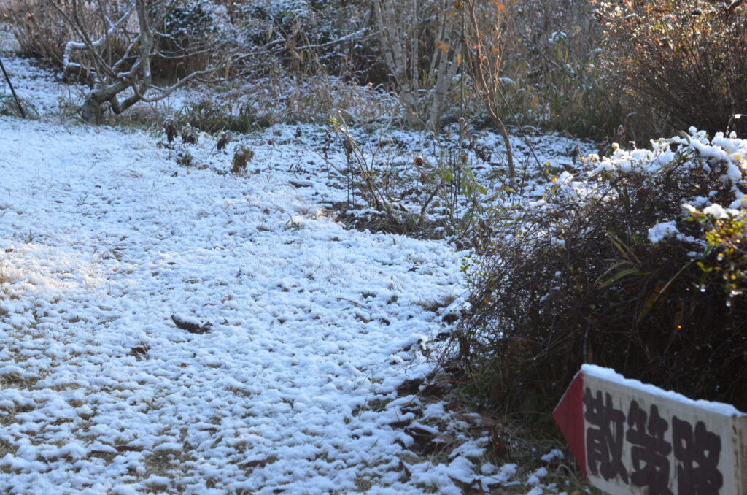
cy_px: 248
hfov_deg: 33.5
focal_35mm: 60
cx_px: 374
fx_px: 1242
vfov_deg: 22.5
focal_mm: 40
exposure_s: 1/250
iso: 1000
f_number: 8
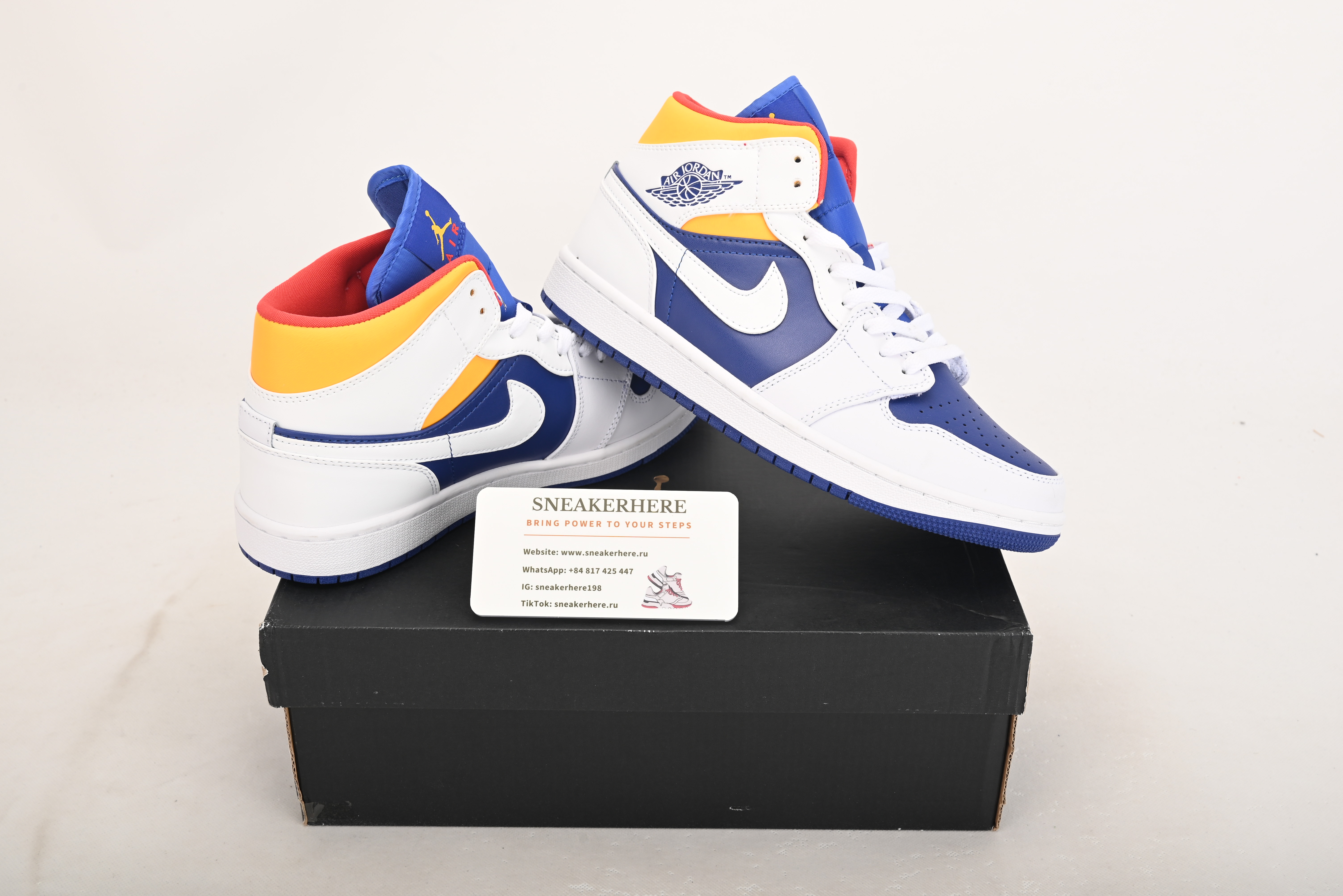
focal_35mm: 39
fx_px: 1455
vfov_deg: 34.2
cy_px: 448
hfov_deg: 49.5
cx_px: 672
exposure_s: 1/200
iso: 100
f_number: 11
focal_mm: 39
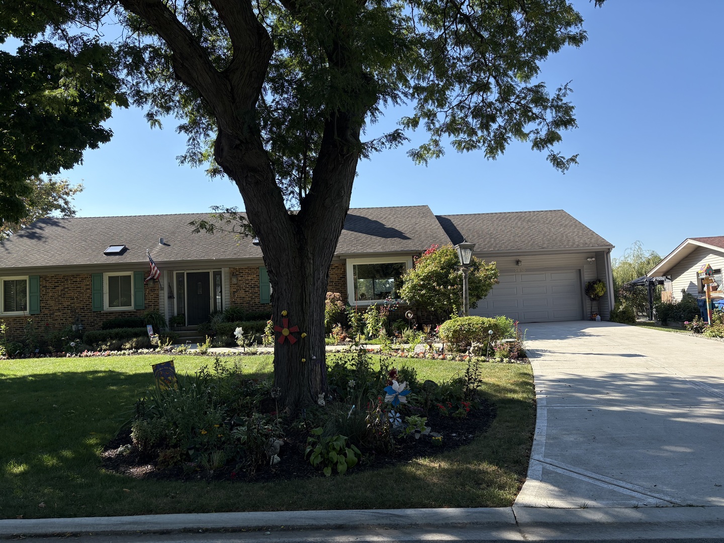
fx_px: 544
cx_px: 362
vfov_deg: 53.1
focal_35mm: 26
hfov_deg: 67.3
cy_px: 272
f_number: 1.6
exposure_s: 1/1751
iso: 50
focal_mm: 5.96
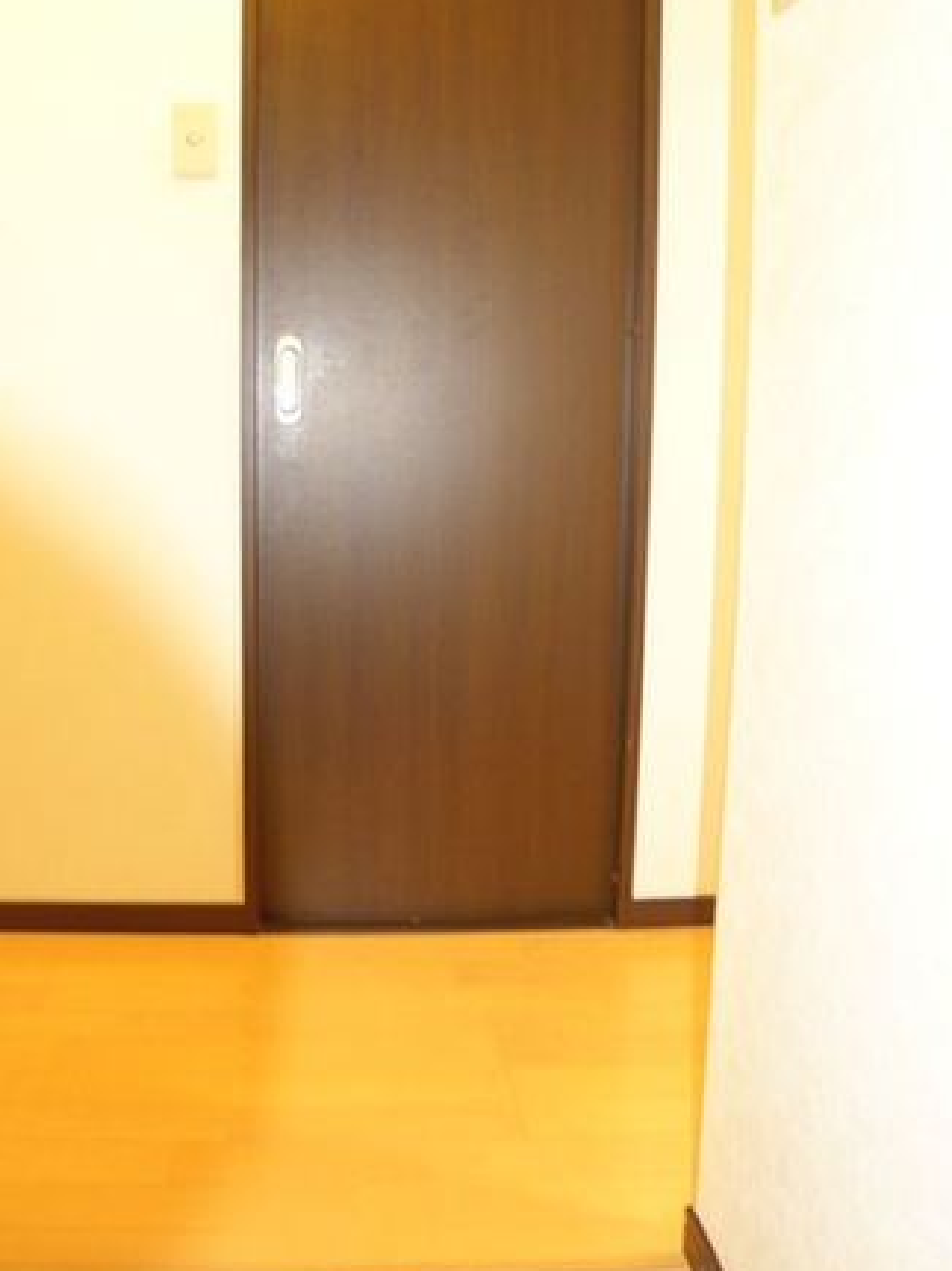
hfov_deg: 36.6
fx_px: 1431
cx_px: 346
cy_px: 546
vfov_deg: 47.7
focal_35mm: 39
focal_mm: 5.1
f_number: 2
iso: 100
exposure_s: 1/6
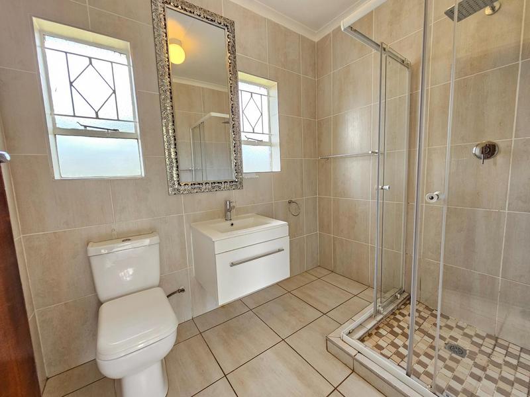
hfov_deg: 106.2
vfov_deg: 89.9
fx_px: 199
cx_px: 265
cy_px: 198
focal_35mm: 13
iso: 160
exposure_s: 1/50
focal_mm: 2.2
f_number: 2.2
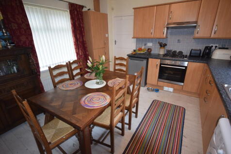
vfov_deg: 67.3
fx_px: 115
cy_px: 77
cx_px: 116
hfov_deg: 90.0
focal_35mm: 18
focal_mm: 12
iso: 800
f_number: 4.5
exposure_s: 1/80
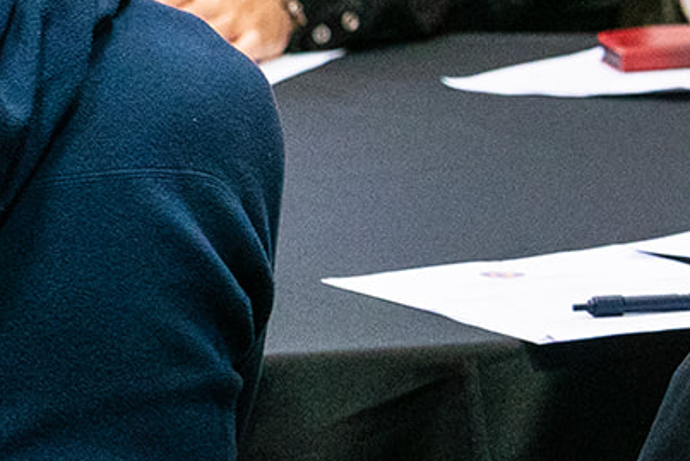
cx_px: 967
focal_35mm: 417
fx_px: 7995
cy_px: 4
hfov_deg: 4.9
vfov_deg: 3.3
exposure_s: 1/80
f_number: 5.6
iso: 5000
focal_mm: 105
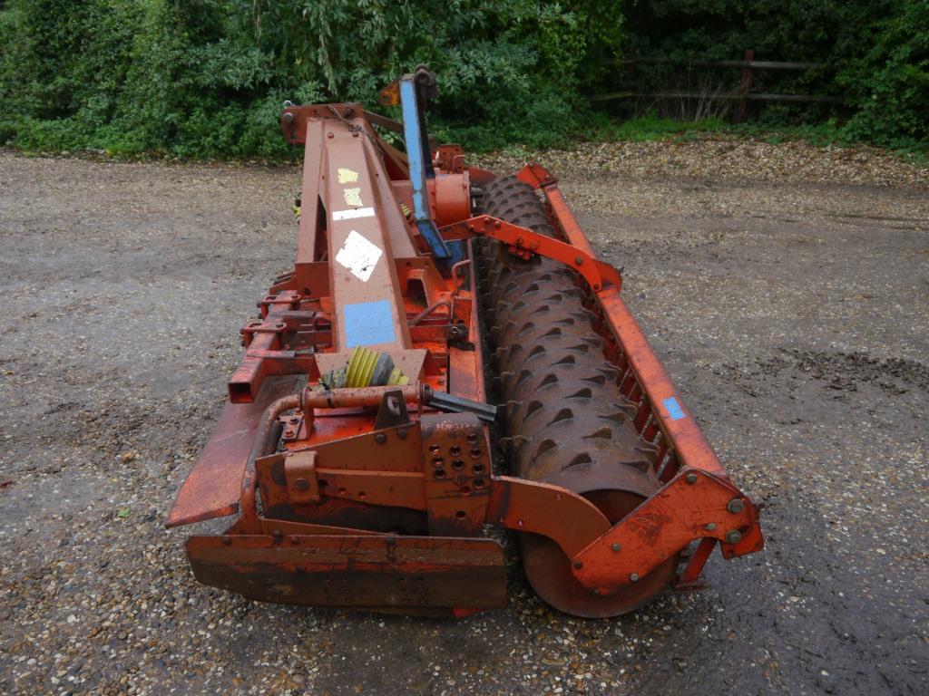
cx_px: 464
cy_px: 348
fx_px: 805
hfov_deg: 60.0
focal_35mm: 30
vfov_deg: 46.8
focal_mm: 15
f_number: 4
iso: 160
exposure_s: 1/100
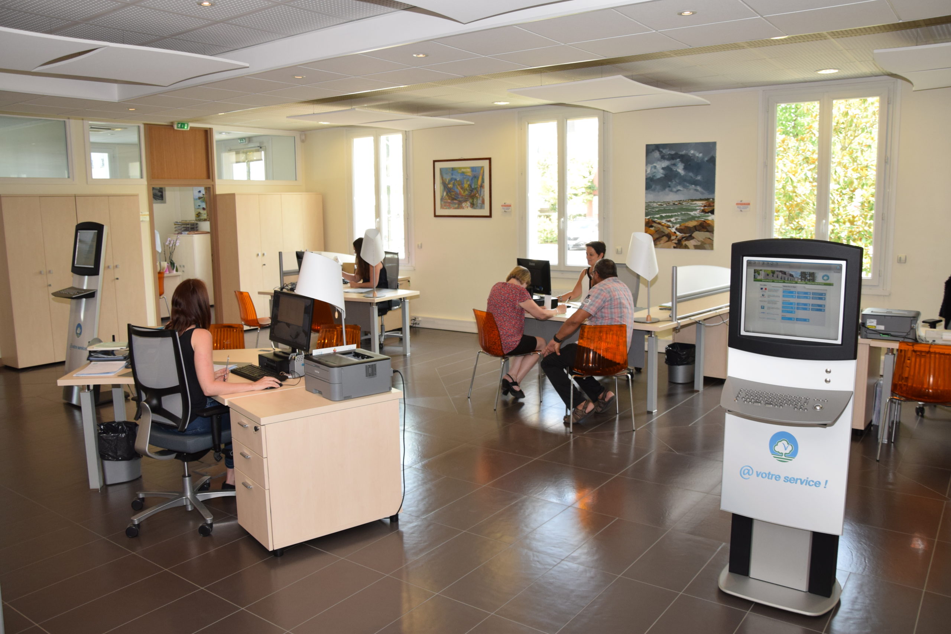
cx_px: 476
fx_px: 713
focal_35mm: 27
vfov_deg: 47.9
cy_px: 317
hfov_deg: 67.4
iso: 560
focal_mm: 18
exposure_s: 1/125
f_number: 5.6
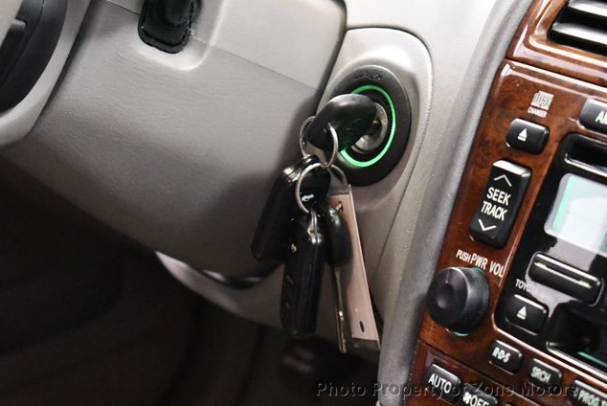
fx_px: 1873
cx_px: 304
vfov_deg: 12.4
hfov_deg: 18.4
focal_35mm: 111
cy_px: 202
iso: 9000
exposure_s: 1/60
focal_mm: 55
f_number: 5.6
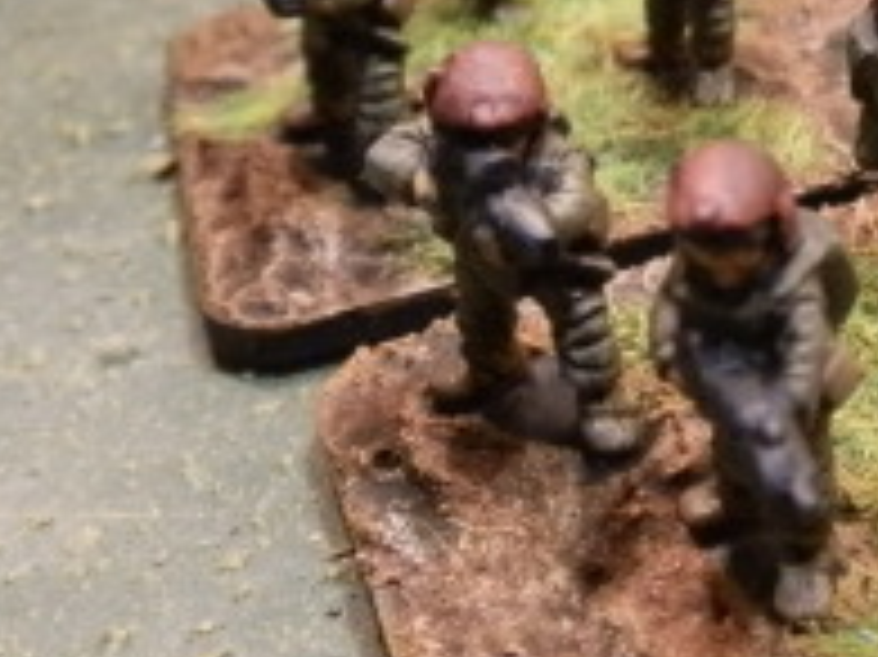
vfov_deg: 18.5
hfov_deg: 23.7
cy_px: -27
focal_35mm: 77
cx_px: 973
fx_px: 1952
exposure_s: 1/50
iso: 400
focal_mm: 5
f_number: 3.1
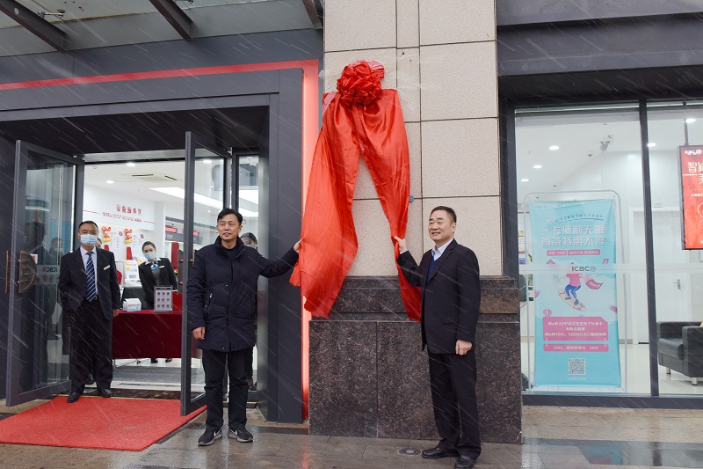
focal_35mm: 28
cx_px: 352
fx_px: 547
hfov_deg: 65.5
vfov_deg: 46.4
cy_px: 234
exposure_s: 1/40
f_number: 8
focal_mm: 28
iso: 1000
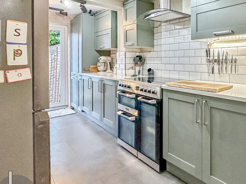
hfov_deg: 69.0
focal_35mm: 23
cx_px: 185
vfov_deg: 58.8
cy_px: 84
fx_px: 163
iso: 250
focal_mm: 2.22
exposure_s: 1/100
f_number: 2.2
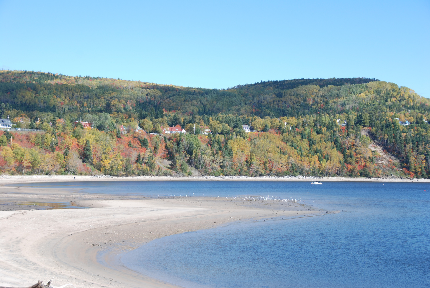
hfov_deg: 29.2
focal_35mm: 69
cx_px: 215
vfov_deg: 19.8
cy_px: 144
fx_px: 825
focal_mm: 46
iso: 100
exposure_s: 1/200
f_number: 7.1
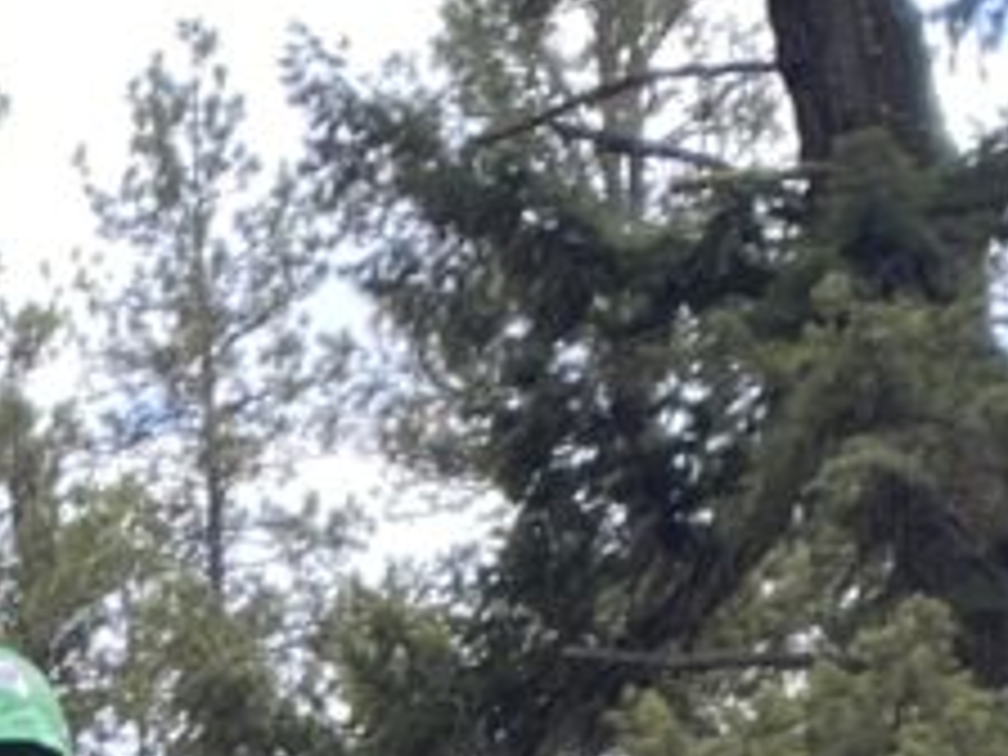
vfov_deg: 7.6
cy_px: 2038
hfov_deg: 10.9
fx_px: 5183
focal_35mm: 178
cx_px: -198
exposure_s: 1/302
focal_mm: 4.25
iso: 32
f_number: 1.8
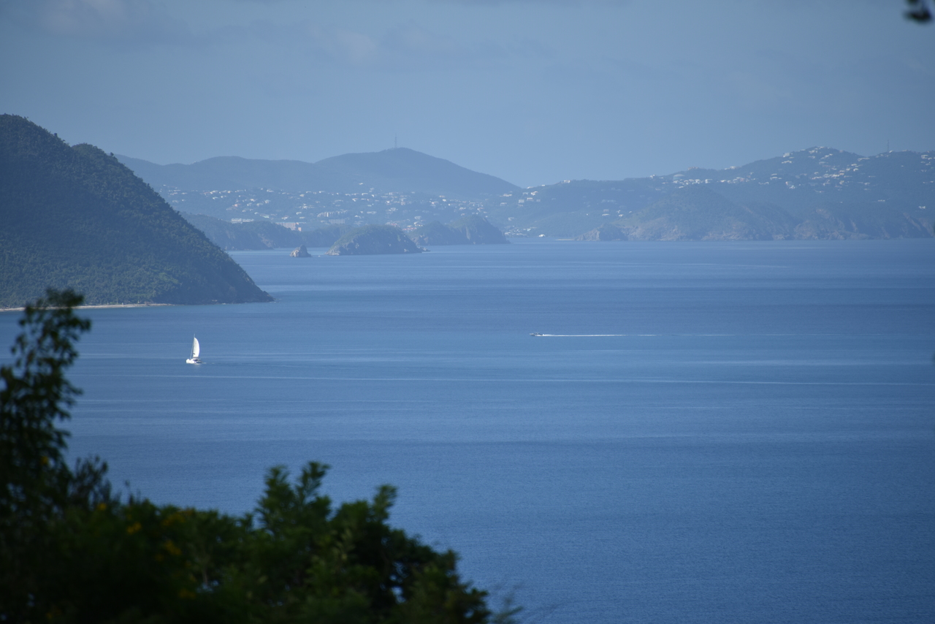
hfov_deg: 6.9
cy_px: 312
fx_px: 7793
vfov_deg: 4.6
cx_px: 468
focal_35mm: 300
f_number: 6.3
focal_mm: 300
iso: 100
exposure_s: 1/640
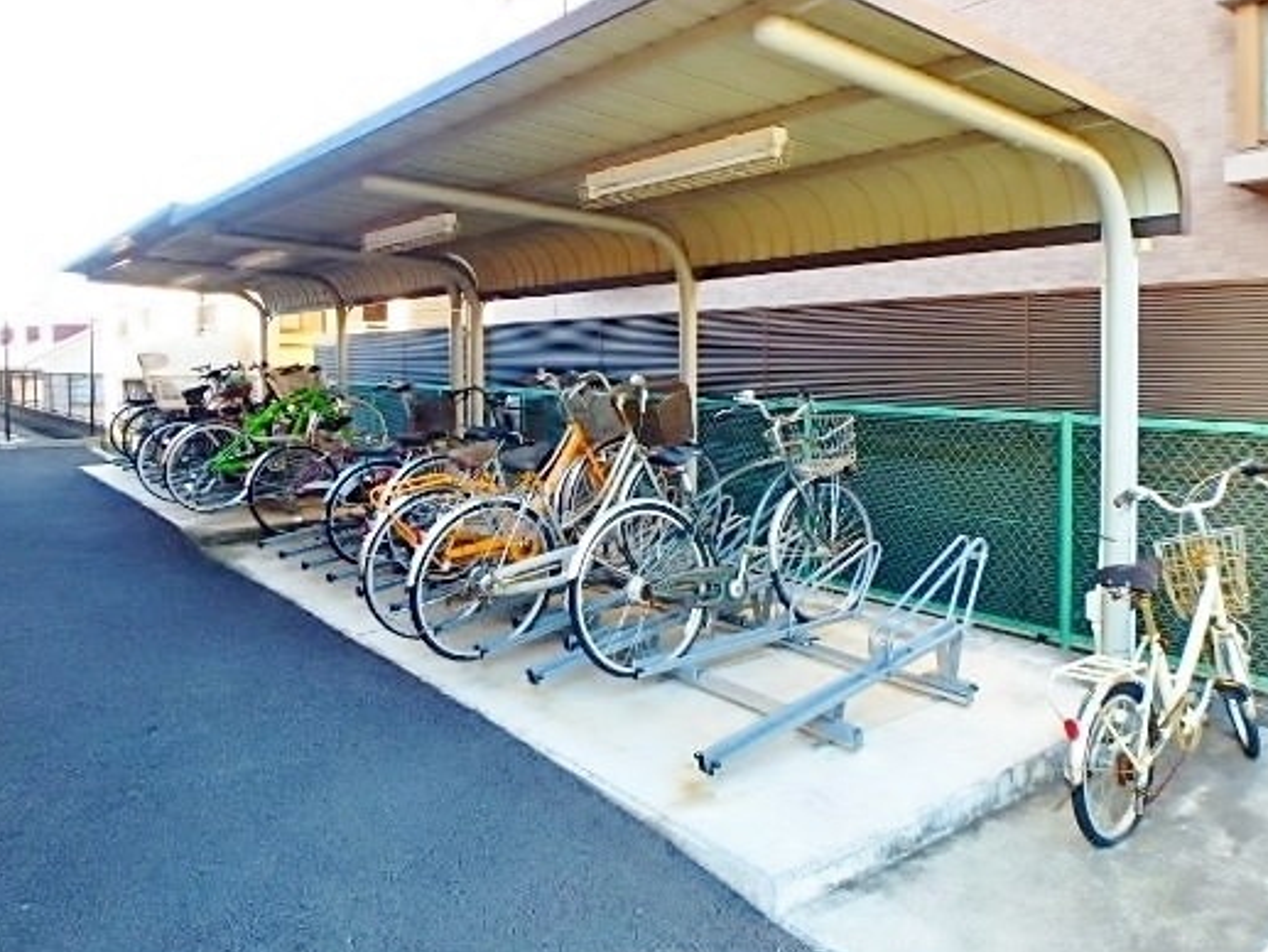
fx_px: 953
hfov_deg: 67.3
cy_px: 390
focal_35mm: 26
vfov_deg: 52.8
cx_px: 652
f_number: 3.5
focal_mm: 3.7
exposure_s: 1/60
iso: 125
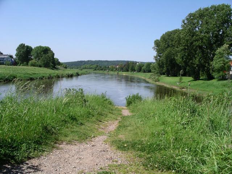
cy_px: 87
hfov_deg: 50.1
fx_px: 248
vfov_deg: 38.7
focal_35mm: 37
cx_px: 116
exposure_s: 1/400
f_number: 5.6
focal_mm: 7.8
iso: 64
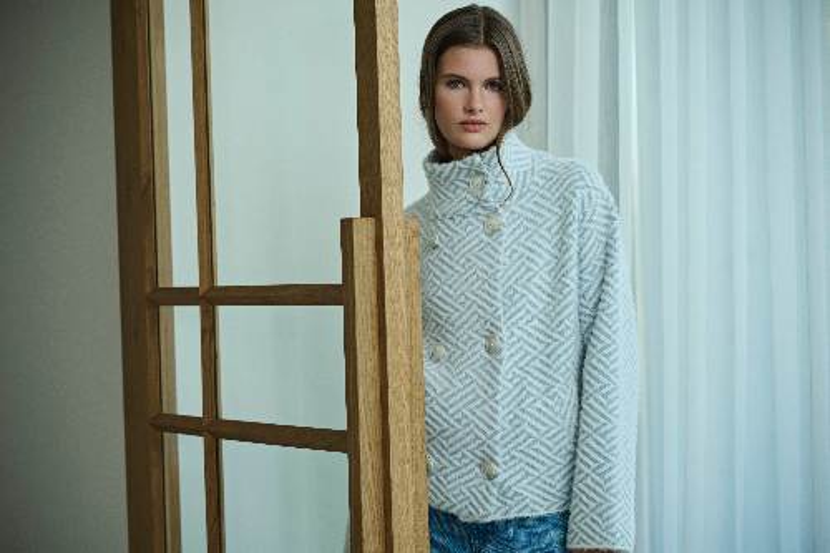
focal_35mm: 88
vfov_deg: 15.5
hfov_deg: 23.1
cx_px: 415
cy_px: 276
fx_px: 2028
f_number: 4
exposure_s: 1/160
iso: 400
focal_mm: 88
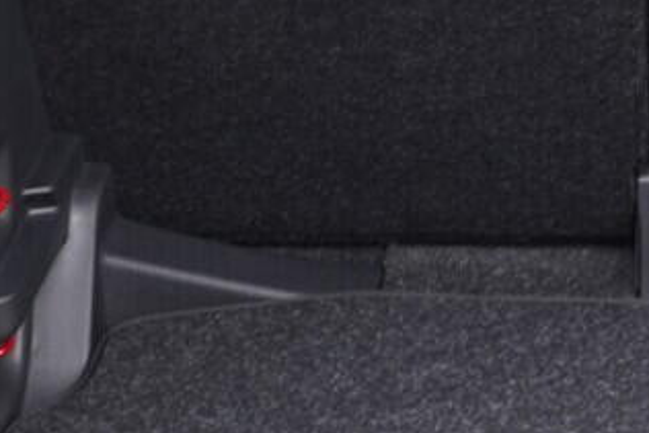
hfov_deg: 12.2
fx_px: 2958
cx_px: 813
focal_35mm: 164
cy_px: -101
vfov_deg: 8.3
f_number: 2.8
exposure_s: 1/40
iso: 640
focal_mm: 24
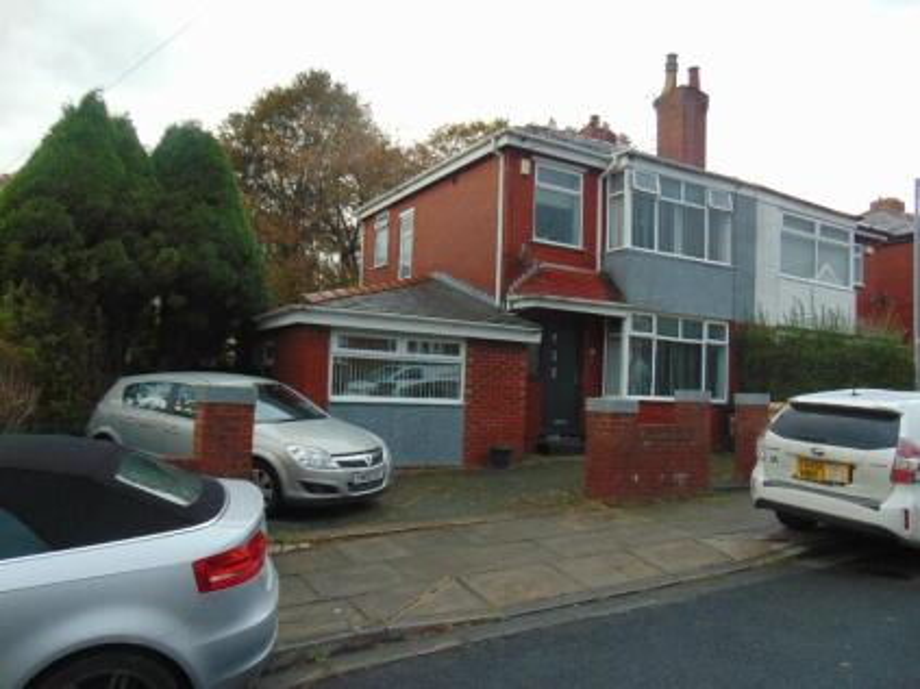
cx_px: 460
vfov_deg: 54.9
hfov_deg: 69.4
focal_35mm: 25
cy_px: 344
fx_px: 664
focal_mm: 4.5
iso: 80
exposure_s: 1/125
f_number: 3
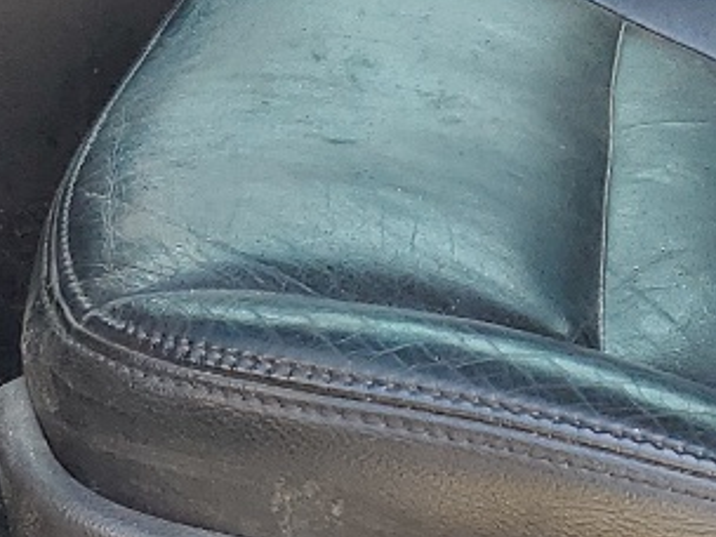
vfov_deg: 10.5
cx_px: 528
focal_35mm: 137
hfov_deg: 14.4
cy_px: -233
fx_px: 2834
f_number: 1.5
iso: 50
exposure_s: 1/192
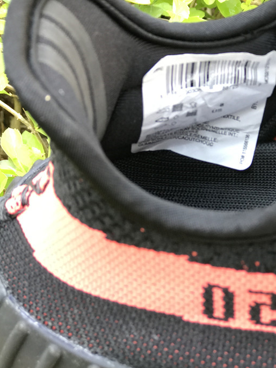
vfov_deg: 24.1
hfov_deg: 18.2
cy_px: 158
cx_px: 163
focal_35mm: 81
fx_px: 861
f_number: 2.8
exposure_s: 1/50
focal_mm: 6.6
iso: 64
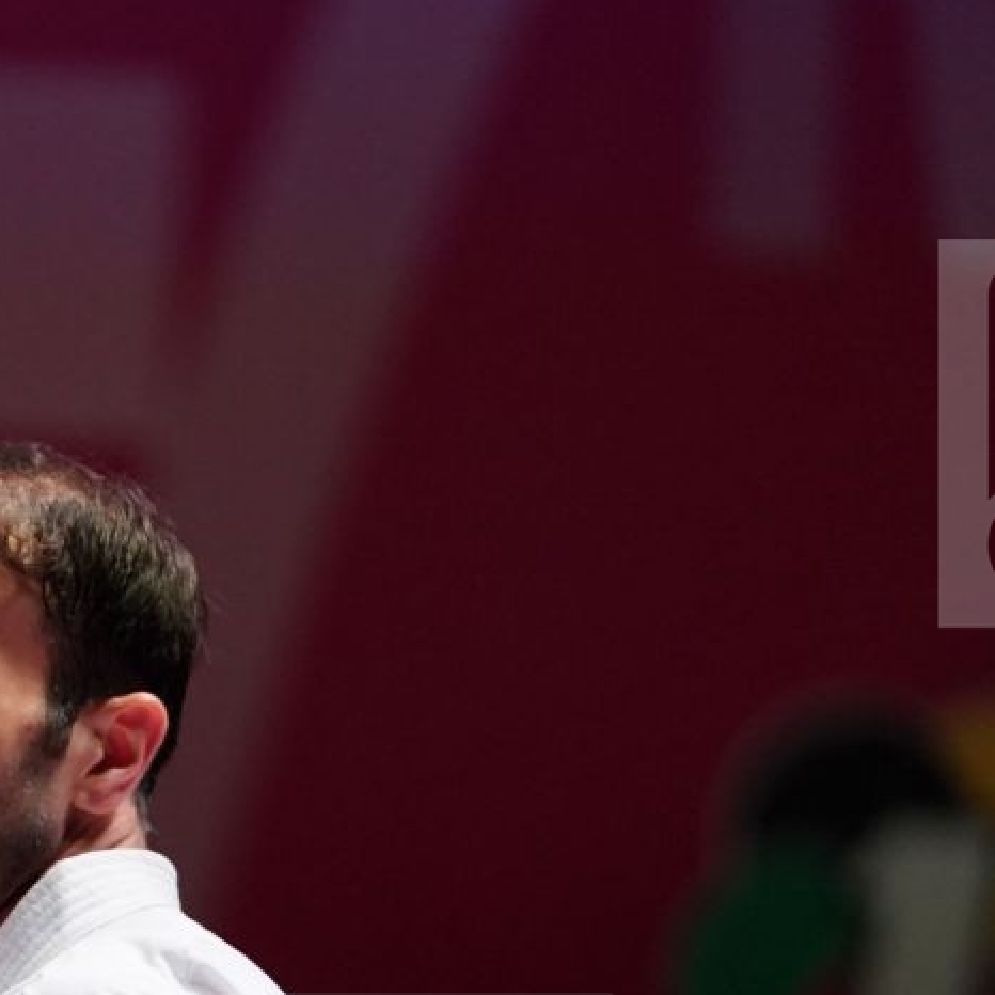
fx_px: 17171
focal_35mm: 528
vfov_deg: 3.3
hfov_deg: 3.3
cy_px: 1189
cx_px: -310
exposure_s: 1/1000
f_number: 2.8
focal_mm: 161
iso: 2000
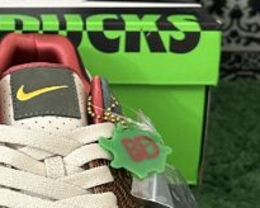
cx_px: -58
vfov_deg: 13.1
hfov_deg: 15.8
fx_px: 900
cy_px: 44
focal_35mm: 117
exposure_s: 1/50
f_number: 1.78
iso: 250
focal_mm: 6.86
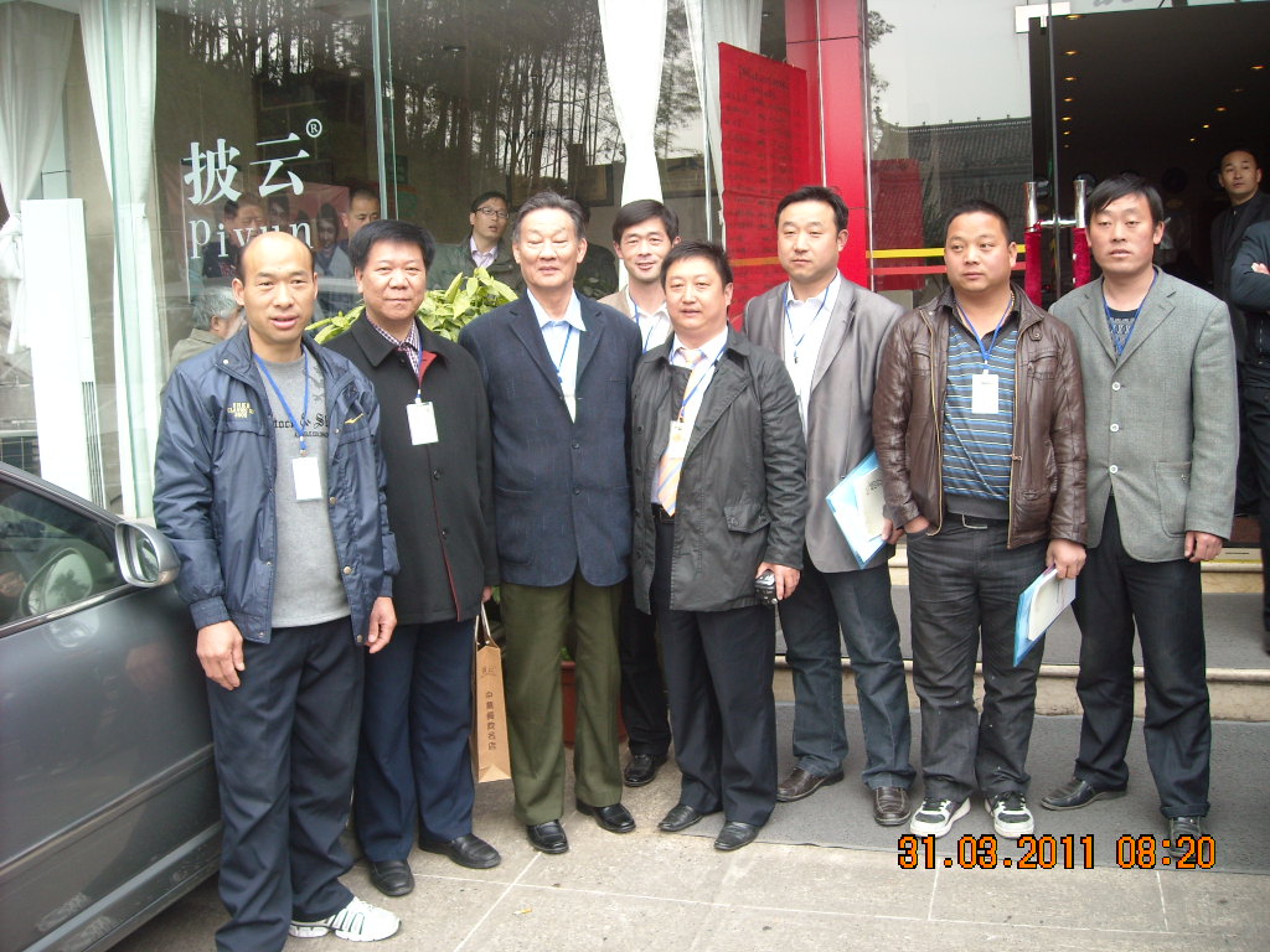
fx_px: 1284
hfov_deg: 52.6
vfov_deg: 40.7
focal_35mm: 35
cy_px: 476
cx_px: 635
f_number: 2.8
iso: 77
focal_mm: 5.7
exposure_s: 1/60
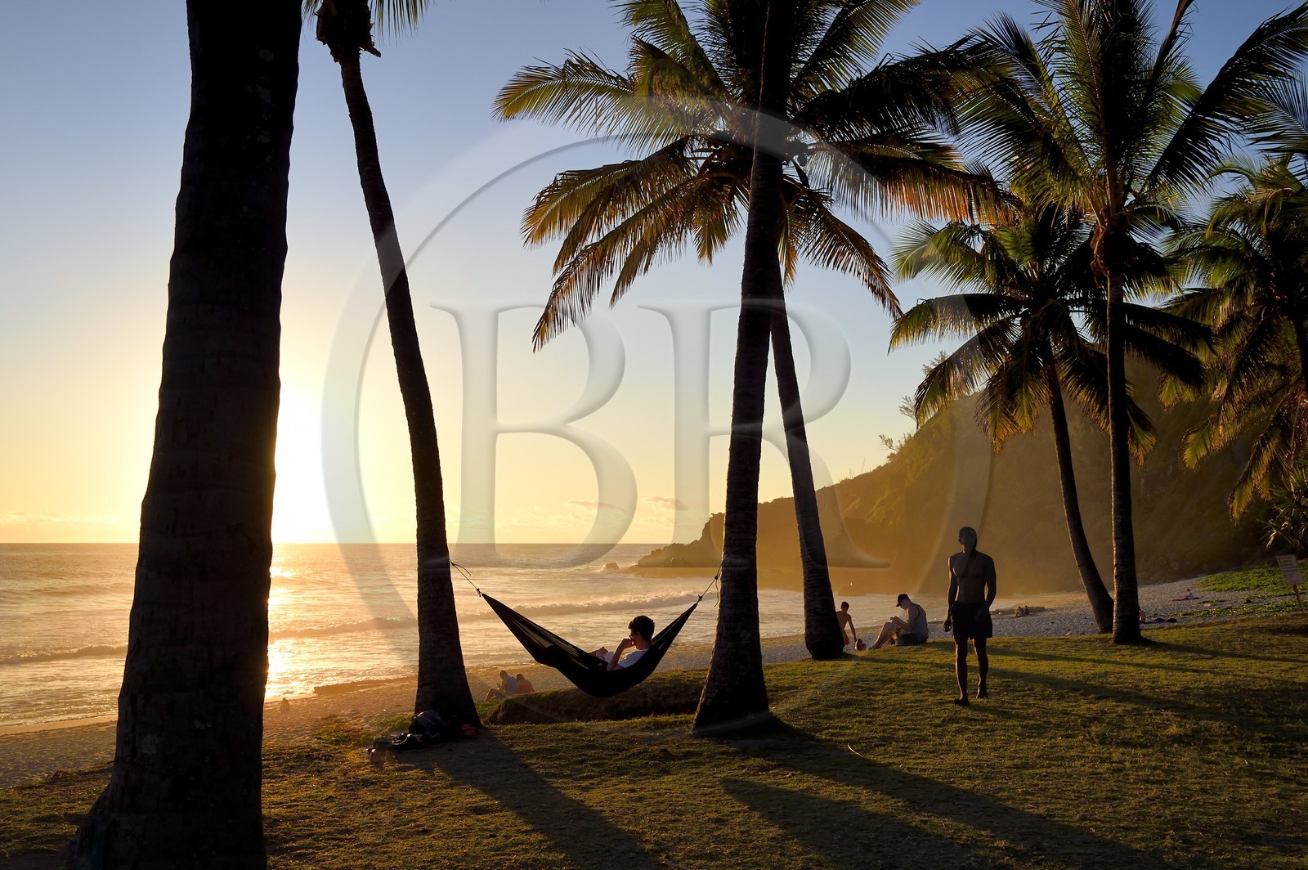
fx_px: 1234
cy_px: 435
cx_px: 654
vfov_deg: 38.8
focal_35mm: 34
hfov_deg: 55.8
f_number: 13
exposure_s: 1/250
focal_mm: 34
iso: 200
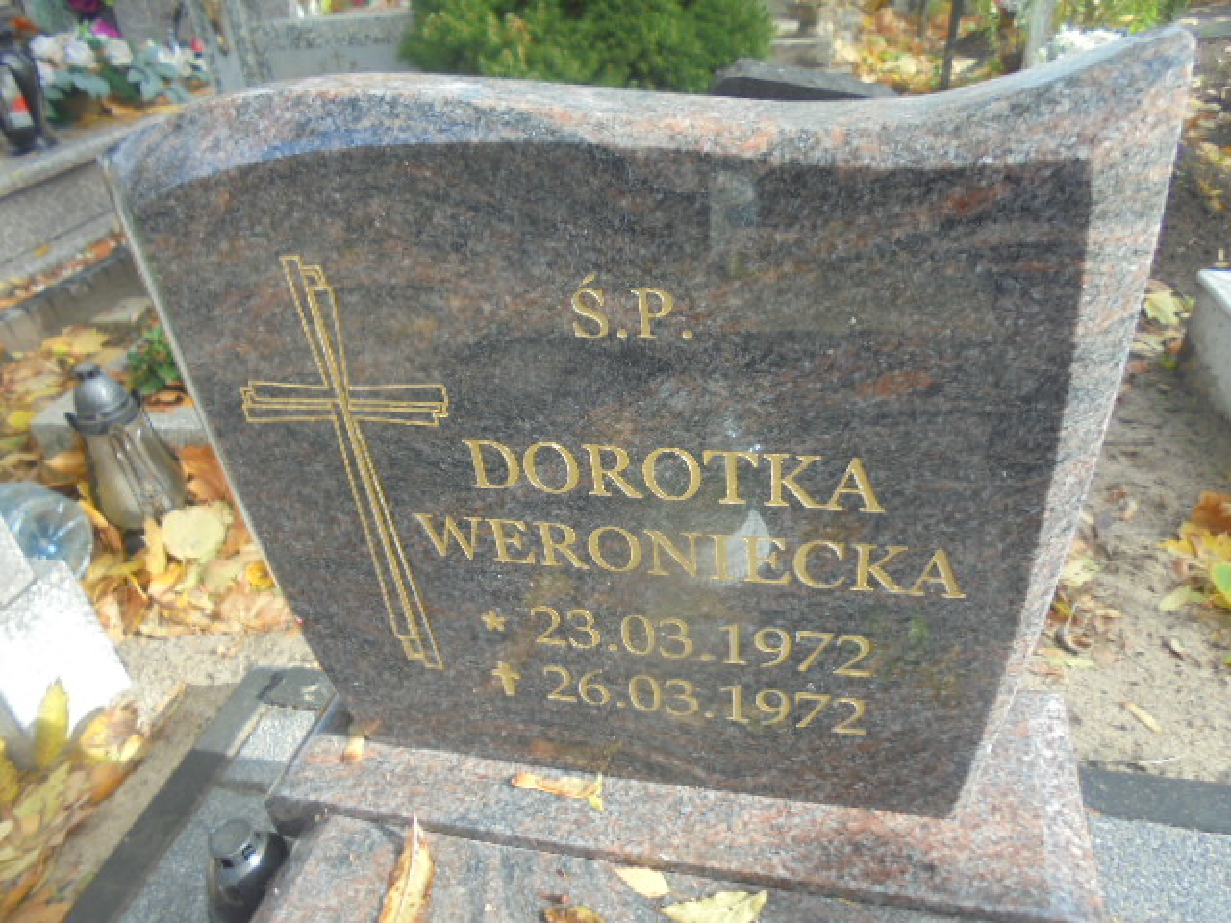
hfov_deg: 67.3
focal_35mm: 26
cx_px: 616
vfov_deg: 53.1
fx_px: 925
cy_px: 462
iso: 100
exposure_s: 1/125
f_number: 3.5
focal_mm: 4.6
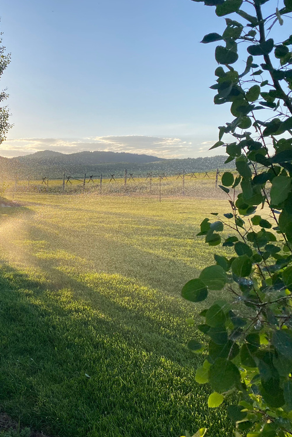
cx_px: 20
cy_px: 213
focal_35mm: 37
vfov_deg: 51.9
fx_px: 450
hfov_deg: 33.7
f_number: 1.8
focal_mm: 4.25
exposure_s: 1/912
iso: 32
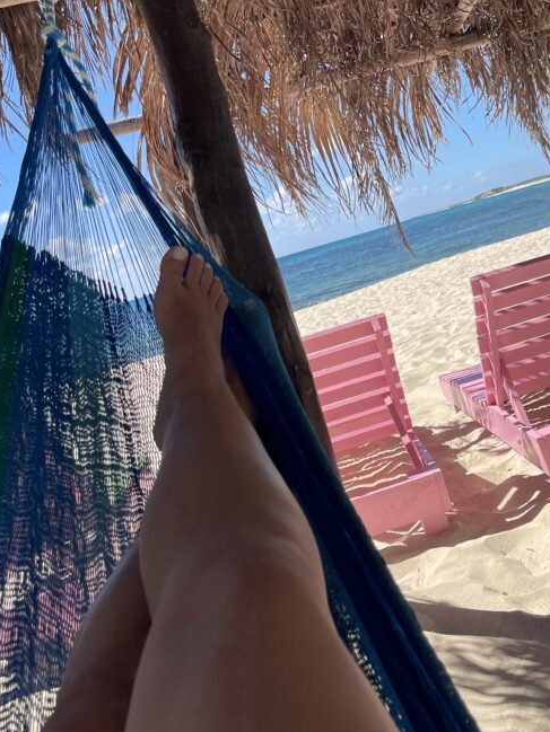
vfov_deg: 44.7
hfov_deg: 35.0
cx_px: 346
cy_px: 215
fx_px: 868
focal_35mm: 41
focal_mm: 5.1
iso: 32
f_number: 1.6
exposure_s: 1/2857
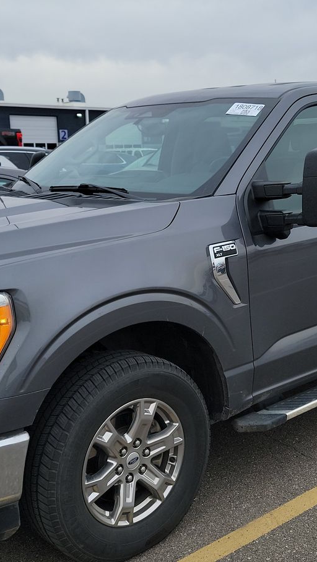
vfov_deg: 44.6
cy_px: 271
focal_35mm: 46
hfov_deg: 25.9
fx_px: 687
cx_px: 194
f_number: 1.8
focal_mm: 6.7
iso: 50
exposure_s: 1/207
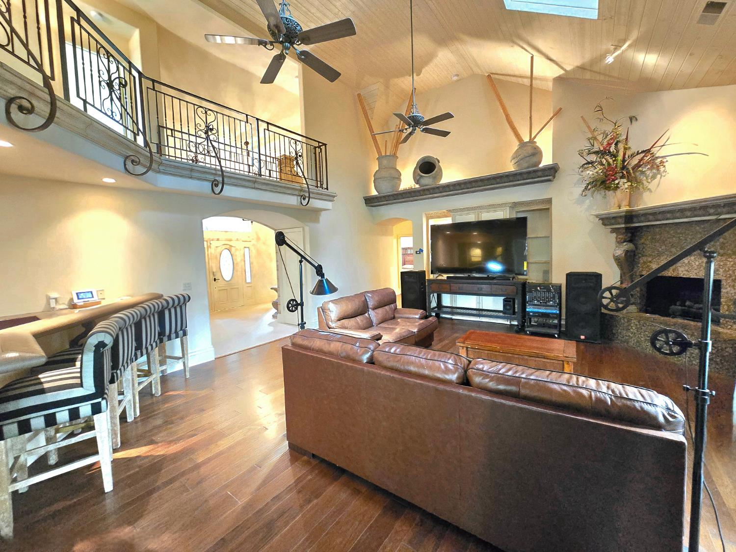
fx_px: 276
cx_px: 368
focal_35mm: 13
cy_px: 276
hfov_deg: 106.2
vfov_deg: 89.9
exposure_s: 1/24
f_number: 2.2
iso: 2500
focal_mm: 2.2
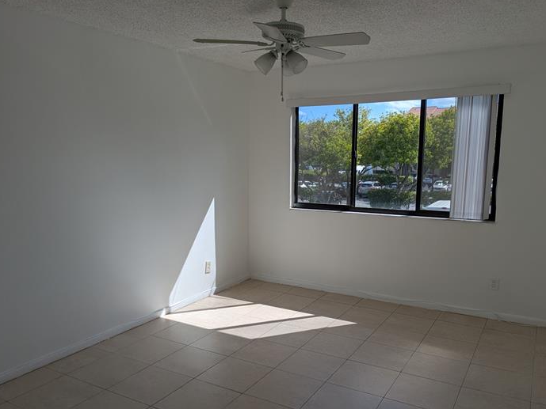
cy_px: 217
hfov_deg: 61.6
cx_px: 270
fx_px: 457
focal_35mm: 29
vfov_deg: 48.2
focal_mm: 5.43
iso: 45
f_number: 1.89
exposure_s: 1/2028
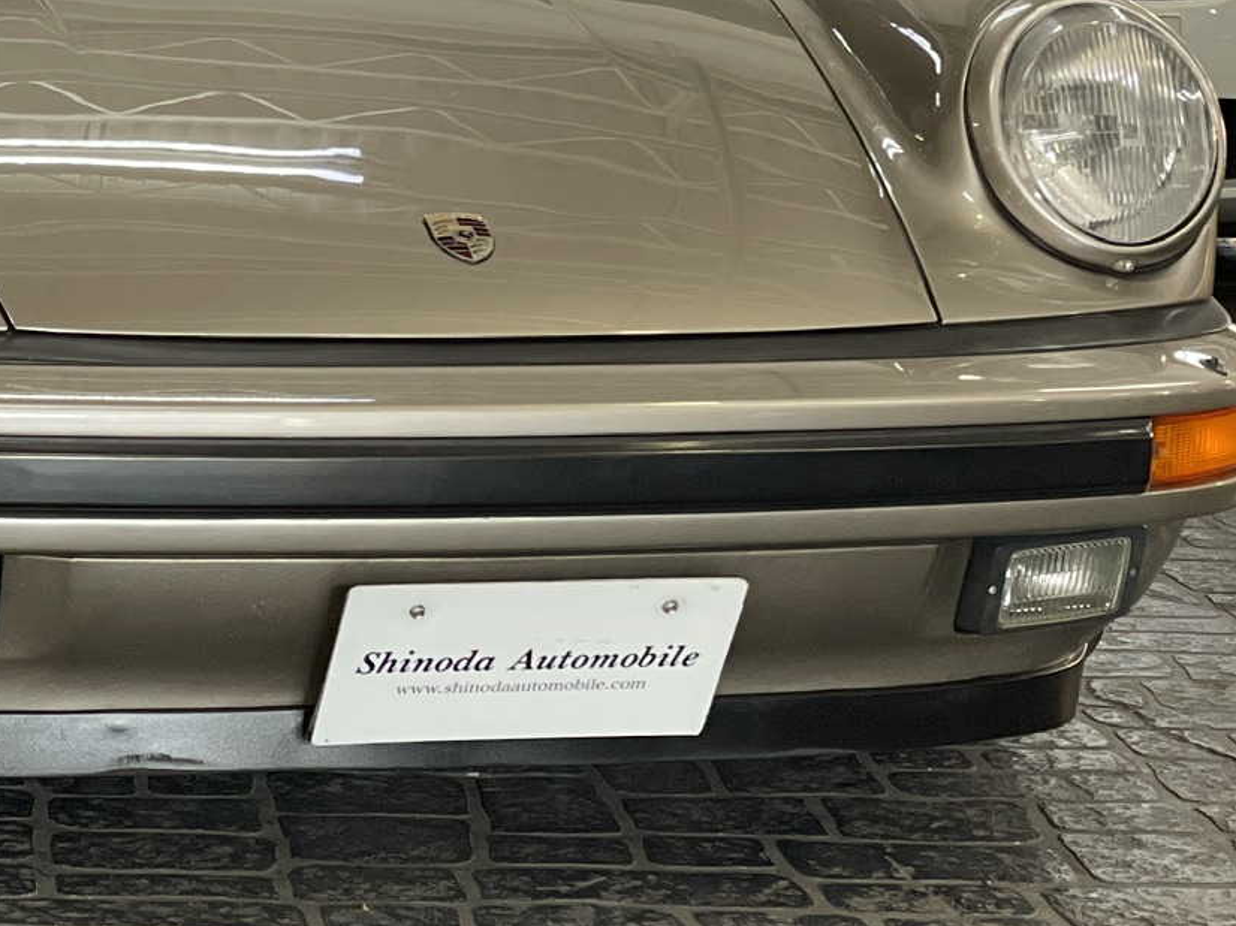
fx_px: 4605
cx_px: 232
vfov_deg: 11.4
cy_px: 33
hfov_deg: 15.2
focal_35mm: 129
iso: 125
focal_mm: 6
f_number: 2
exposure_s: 1/100
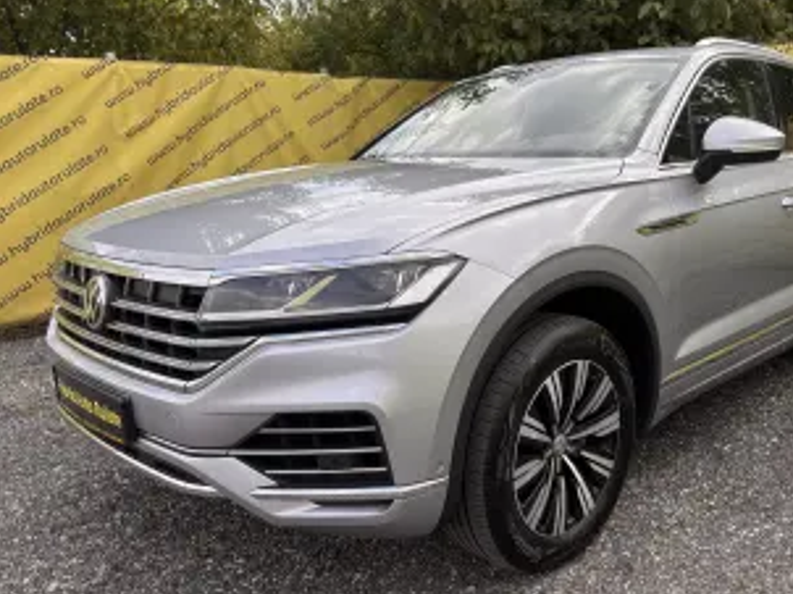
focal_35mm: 31
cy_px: 321
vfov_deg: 45.3
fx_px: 710
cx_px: 470
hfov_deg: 58.0
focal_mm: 5.96
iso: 50
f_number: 1.6
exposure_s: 1/1205
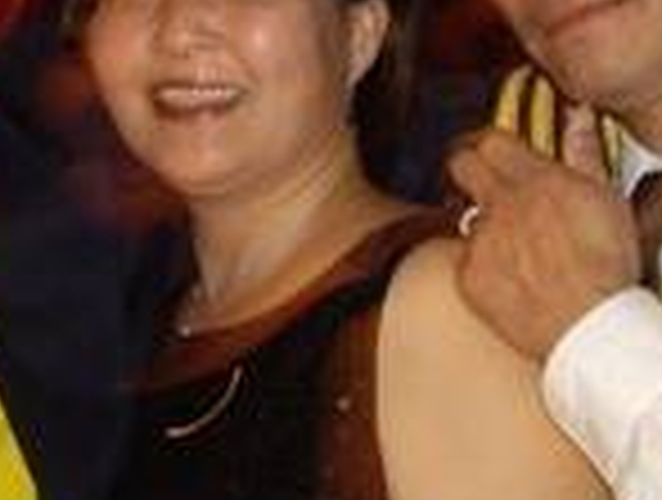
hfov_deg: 13.9
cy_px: 191
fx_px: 2703
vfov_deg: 10.6
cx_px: 88
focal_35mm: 141
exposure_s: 1/15
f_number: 2.7
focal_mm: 6.2
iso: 200
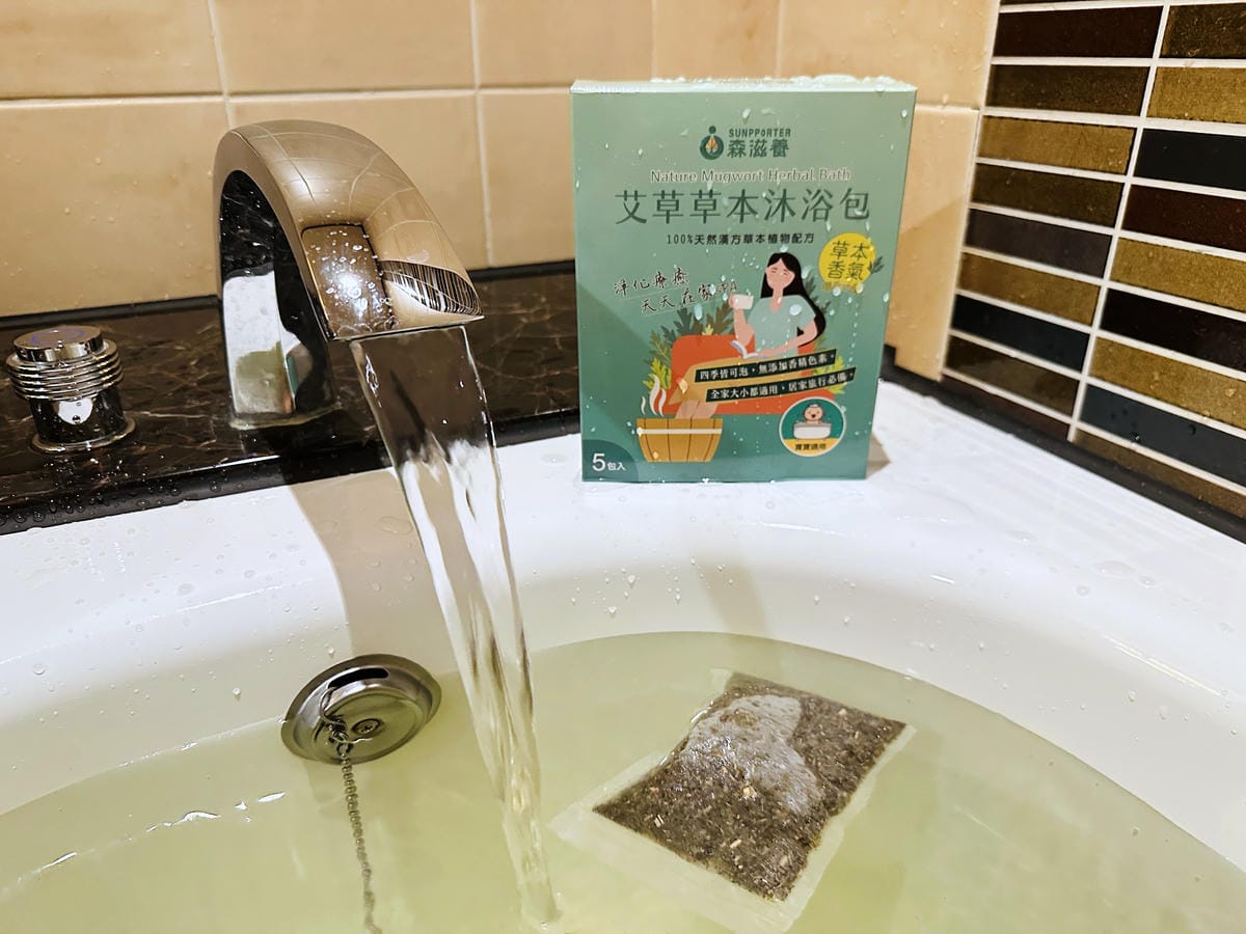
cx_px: 623
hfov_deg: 71.6
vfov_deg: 56.8
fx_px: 864
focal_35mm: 24
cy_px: 467
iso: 500
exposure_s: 1/60
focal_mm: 6.86
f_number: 1.78
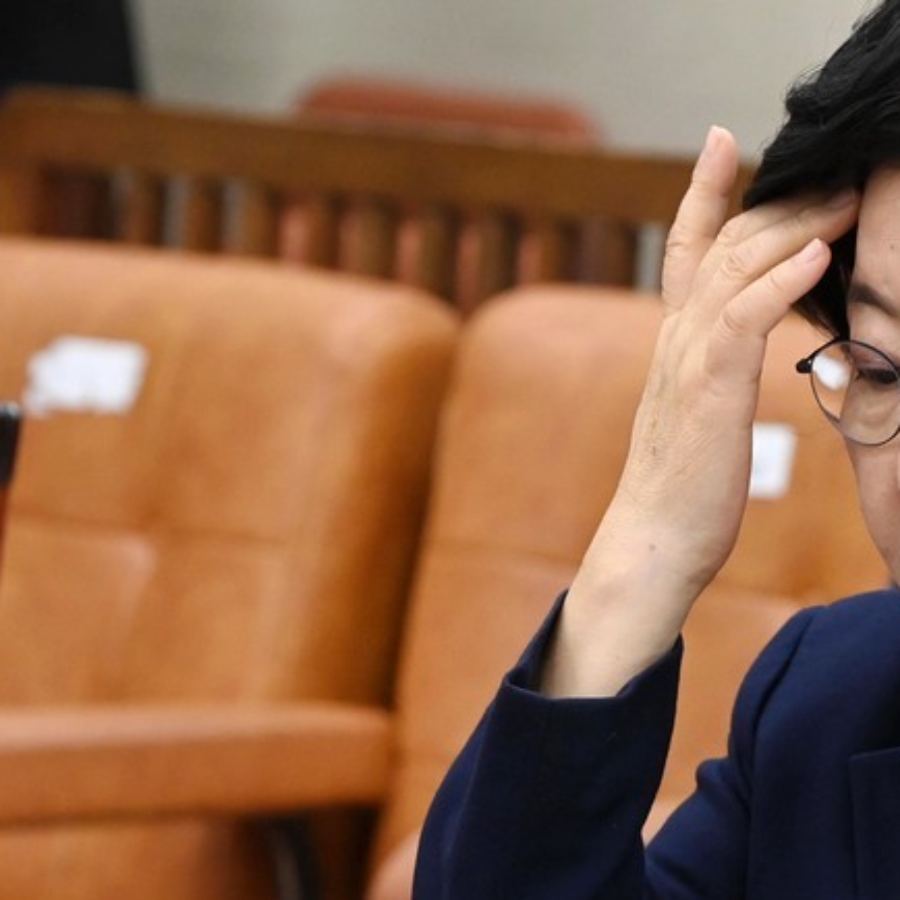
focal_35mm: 318
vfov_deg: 5.5
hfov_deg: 5.5
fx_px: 9354
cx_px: 956
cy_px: 735
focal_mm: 116
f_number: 5.6
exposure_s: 1/250
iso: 3200
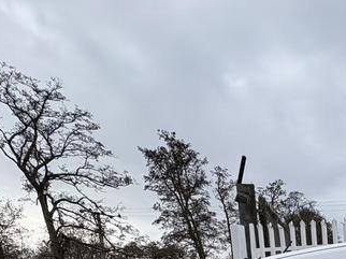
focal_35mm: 39
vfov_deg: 28.2
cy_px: 360
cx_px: 383
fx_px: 390
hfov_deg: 39.1
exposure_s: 1/921
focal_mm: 2.22
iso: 50
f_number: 2.2
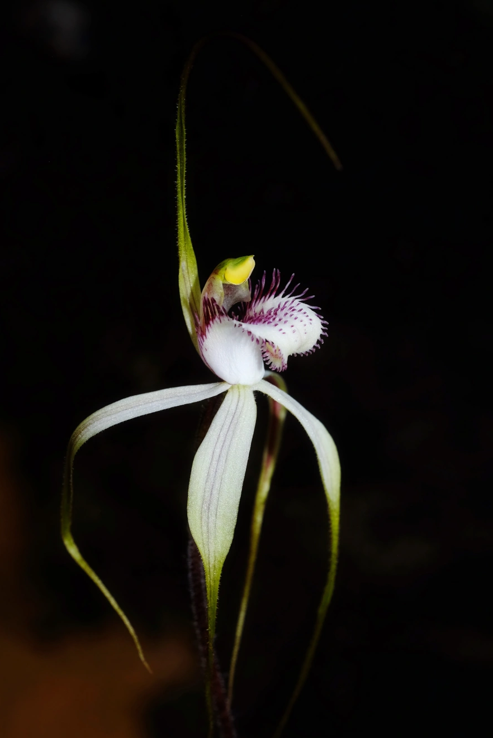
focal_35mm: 98
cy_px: 362
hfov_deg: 14.0
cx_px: 263
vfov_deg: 20.8
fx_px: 2012
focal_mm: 60
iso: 200
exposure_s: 1/125
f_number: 9
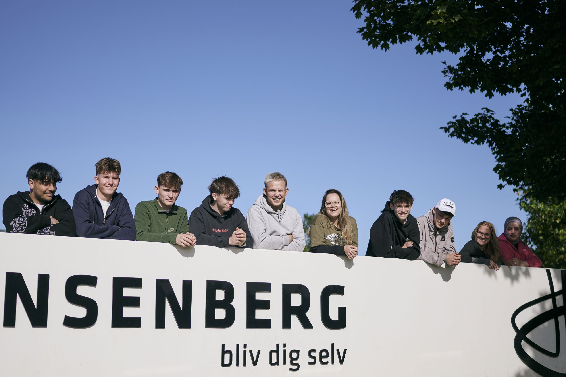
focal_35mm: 53
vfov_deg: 25.5
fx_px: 833
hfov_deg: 37.5
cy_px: 195
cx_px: 257
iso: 64
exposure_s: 1/5000
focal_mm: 35
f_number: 1.8
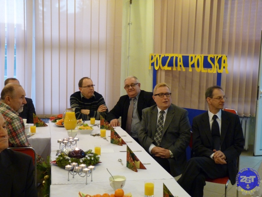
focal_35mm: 49
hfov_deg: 38.9
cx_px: 131
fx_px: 371
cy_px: 98
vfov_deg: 29.7
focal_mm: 8.7
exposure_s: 1/20
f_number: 3.2
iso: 400
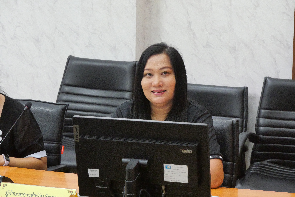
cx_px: 148
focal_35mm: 114
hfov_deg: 17.9
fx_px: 935
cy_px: 98
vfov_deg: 12.0
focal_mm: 55
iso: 6400
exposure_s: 1/60
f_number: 7.1
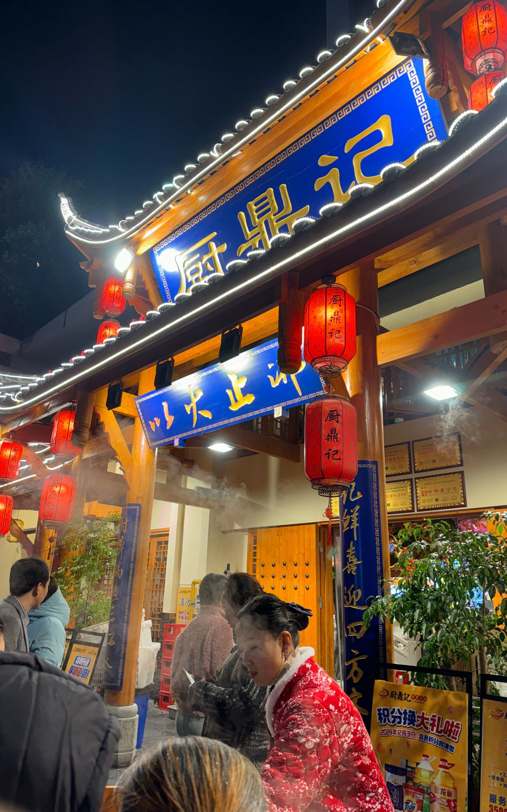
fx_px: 575
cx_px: 228
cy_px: 409
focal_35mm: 26
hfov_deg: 47.5
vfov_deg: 70.4
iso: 125
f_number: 1.78
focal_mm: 6.76
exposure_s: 1/100
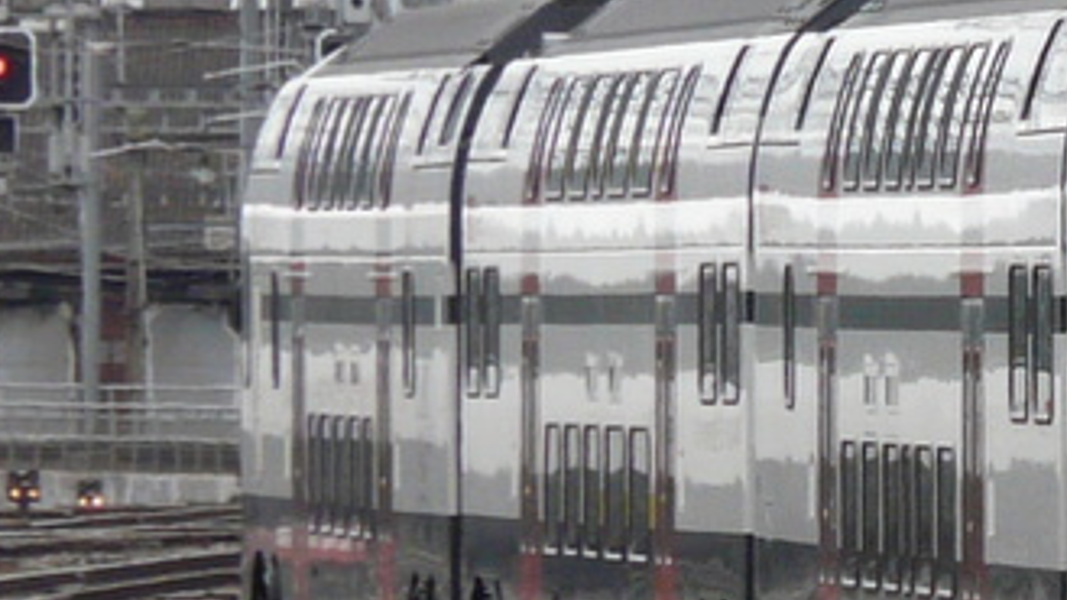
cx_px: 1161
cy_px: 303
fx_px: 27611
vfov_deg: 1.2
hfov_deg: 2.2
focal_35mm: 976
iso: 200
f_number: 4
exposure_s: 1/320
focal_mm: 48.2
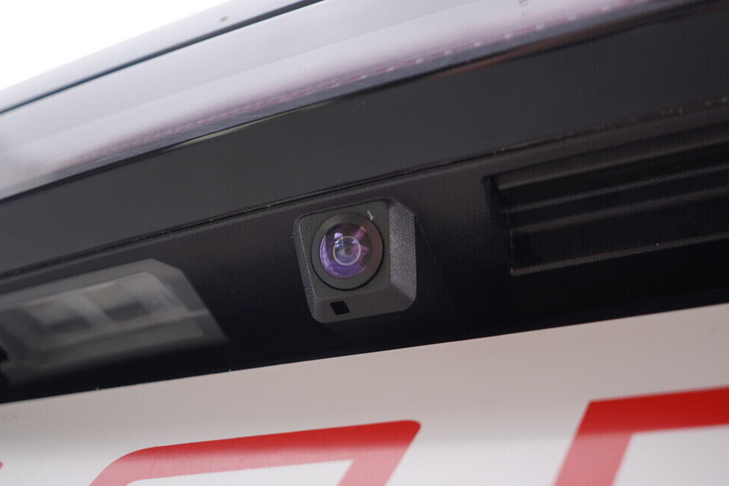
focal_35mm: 38
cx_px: 346
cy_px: 256
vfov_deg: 35.1
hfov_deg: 50.7
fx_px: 770
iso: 125
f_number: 2.8
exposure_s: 1/40
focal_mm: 24
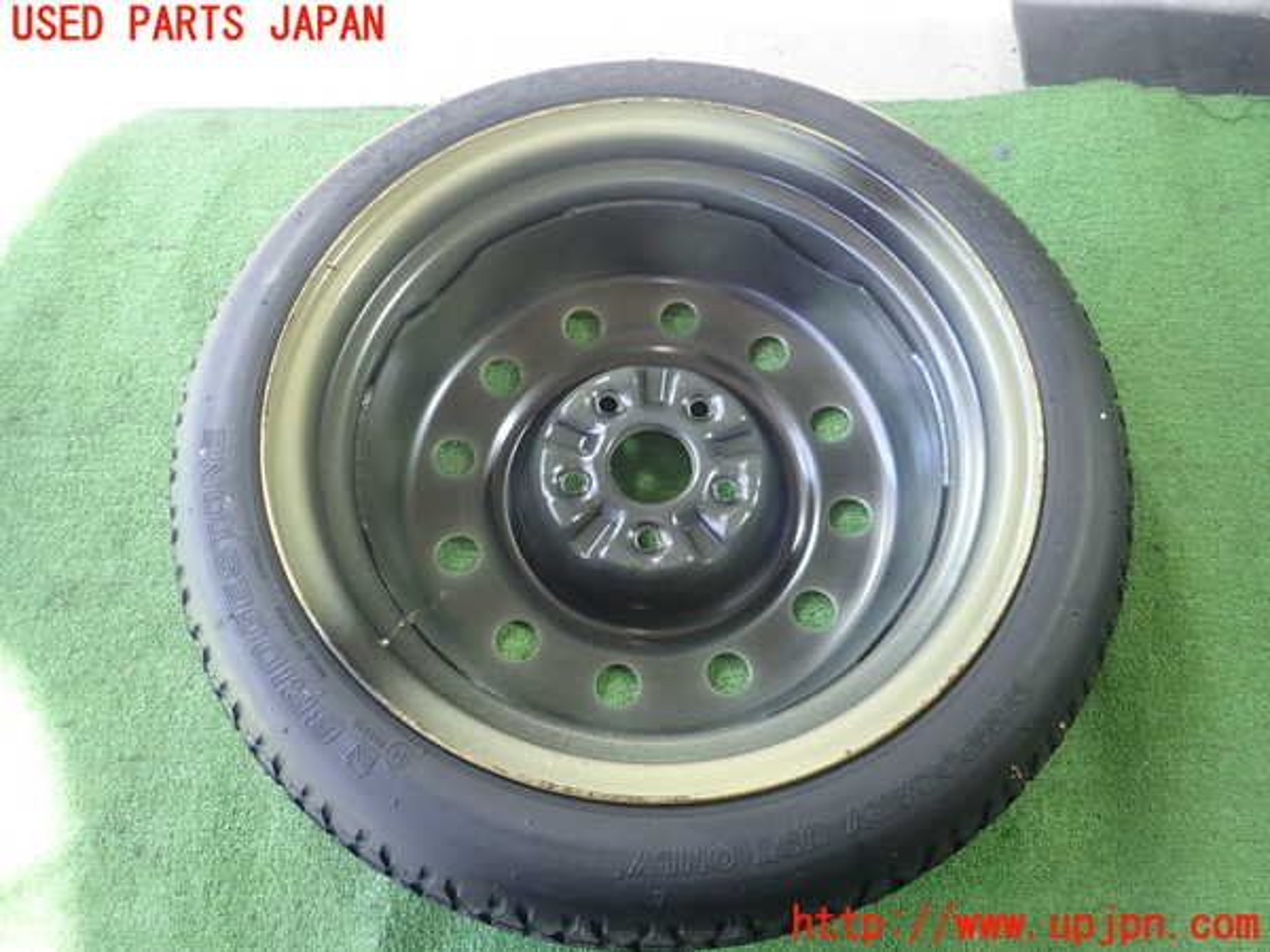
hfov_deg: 69.4
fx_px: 917
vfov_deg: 54.9
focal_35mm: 25
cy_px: 476
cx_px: 635
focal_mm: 4.5
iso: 200
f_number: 2
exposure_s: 1/60
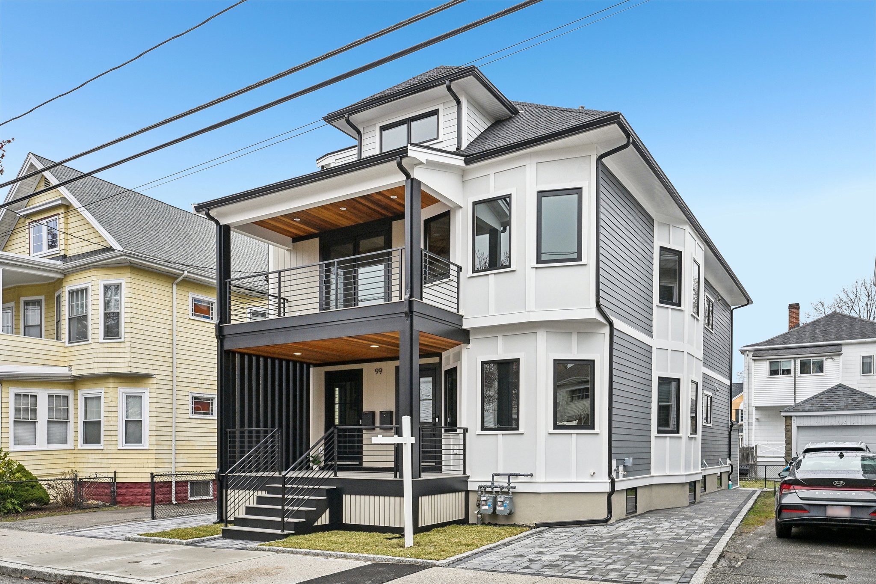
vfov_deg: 51.3
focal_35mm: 25
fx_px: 608
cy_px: 292
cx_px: 438
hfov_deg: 71.5
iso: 400
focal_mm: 25
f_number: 8
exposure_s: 1/640
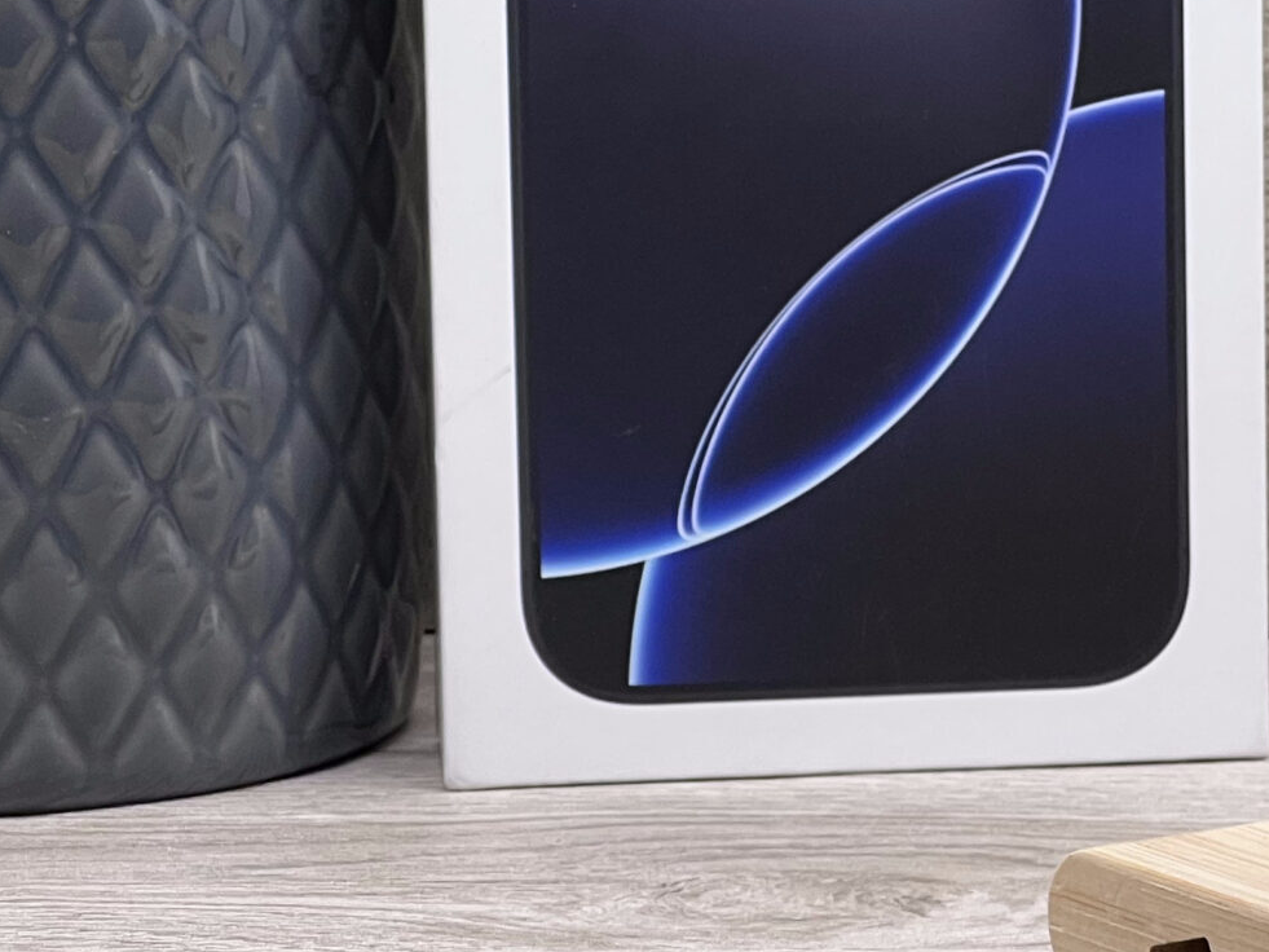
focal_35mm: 201
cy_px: 343
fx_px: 7369
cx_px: 1541
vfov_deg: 7.4
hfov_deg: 9.7
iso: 80
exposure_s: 1/100
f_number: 2.8
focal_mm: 9
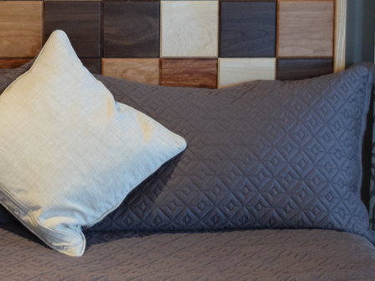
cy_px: 0
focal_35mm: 124
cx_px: 46
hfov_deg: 15.7
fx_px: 1343
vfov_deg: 11.8
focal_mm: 32
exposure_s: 1/60
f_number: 4.5
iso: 1800
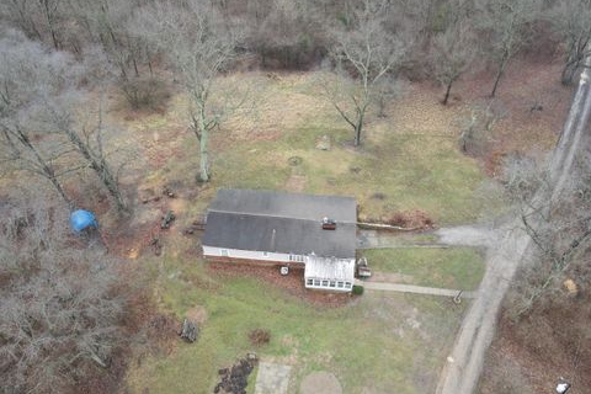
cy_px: 204
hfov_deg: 69.4
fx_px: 427
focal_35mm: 26
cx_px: 288
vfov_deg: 49.5
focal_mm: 4.5
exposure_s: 1/30
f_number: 2.8
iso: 100
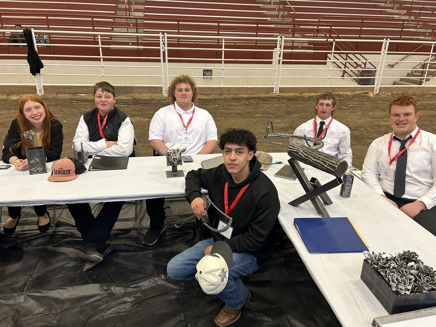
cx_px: 218
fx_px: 327
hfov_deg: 67.3
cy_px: 164
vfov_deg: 53.1
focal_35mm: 26
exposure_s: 1/60
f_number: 1.5
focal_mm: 5.7
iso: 80
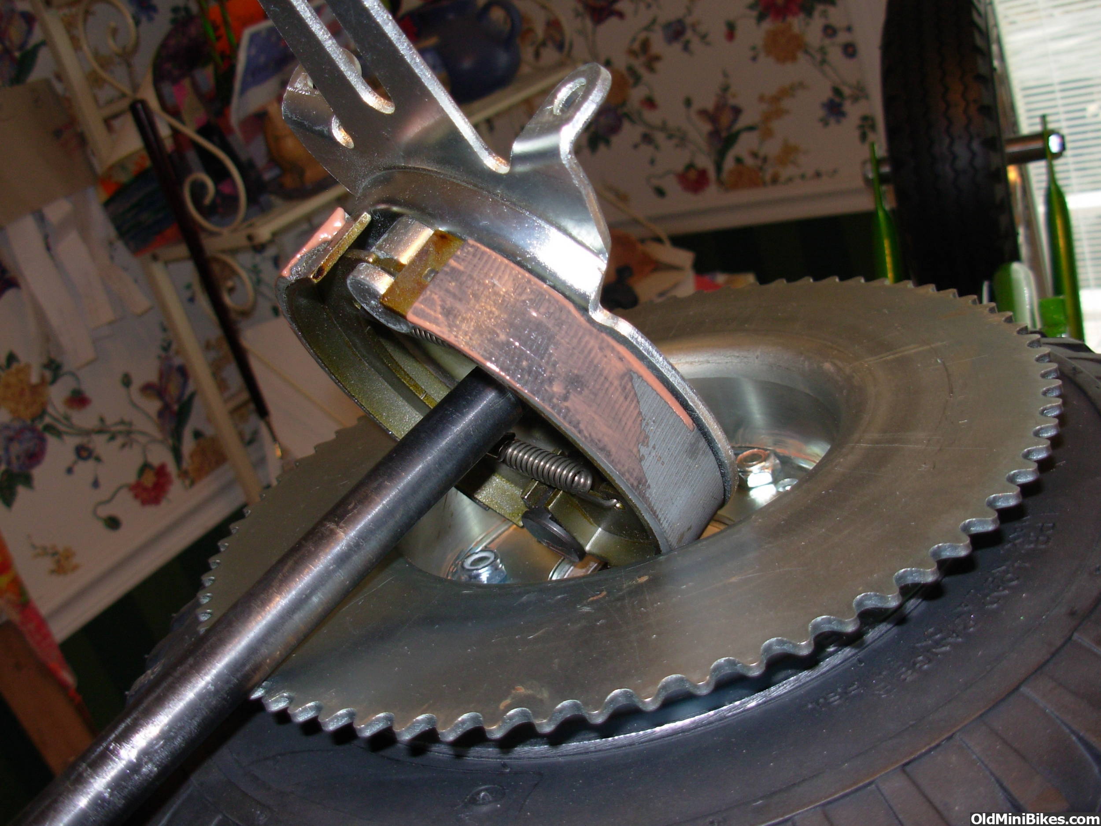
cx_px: 550
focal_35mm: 38
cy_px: 413
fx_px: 1209
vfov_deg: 37.7
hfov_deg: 49.0
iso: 50
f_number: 2.9
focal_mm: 6.3
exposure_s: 1/32
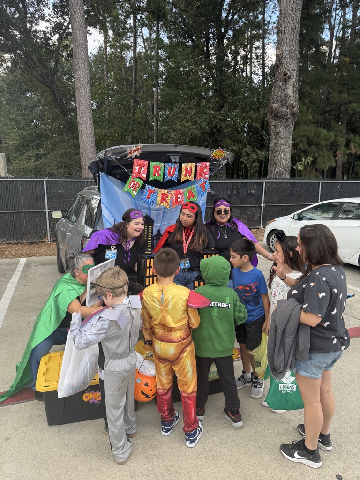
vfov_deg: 71.6
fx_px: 333
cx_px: 180
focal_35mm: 24
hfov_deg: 56.8
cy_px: 240
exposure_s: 1/222
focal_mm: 6.76
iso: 64
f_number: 1.78
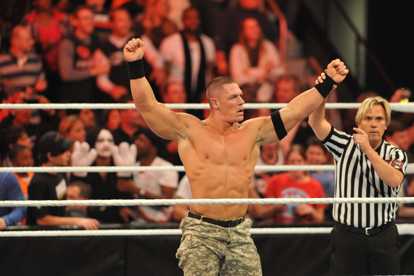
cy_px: 136
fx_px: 4137
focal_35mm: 360
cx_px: 235
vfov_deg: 3.8
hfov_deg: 5.7
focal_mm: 300
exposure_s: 1/350
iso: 3200
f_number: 2.8
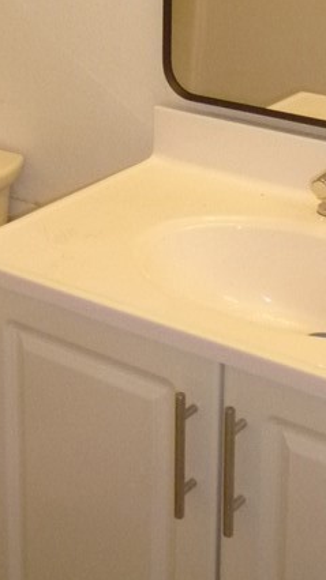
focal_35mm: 76
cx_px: 97
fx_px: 1170
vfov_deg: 26.1
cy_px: -27
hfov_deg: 15.8
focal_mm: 5.2
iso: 400
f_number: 3.3
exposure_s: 1/80
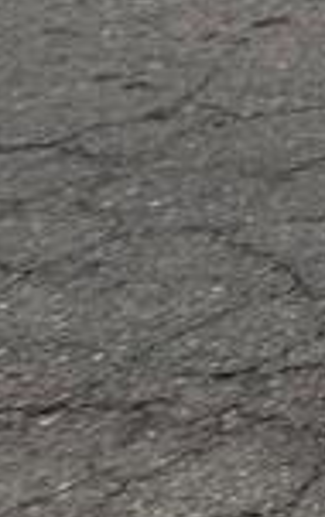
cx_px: 2254
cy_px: -964
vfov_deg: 10.6
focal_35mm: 147
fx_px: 2073
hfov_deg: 4.5
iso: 50
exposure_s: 1/970
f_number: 2.2
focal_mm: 2.22
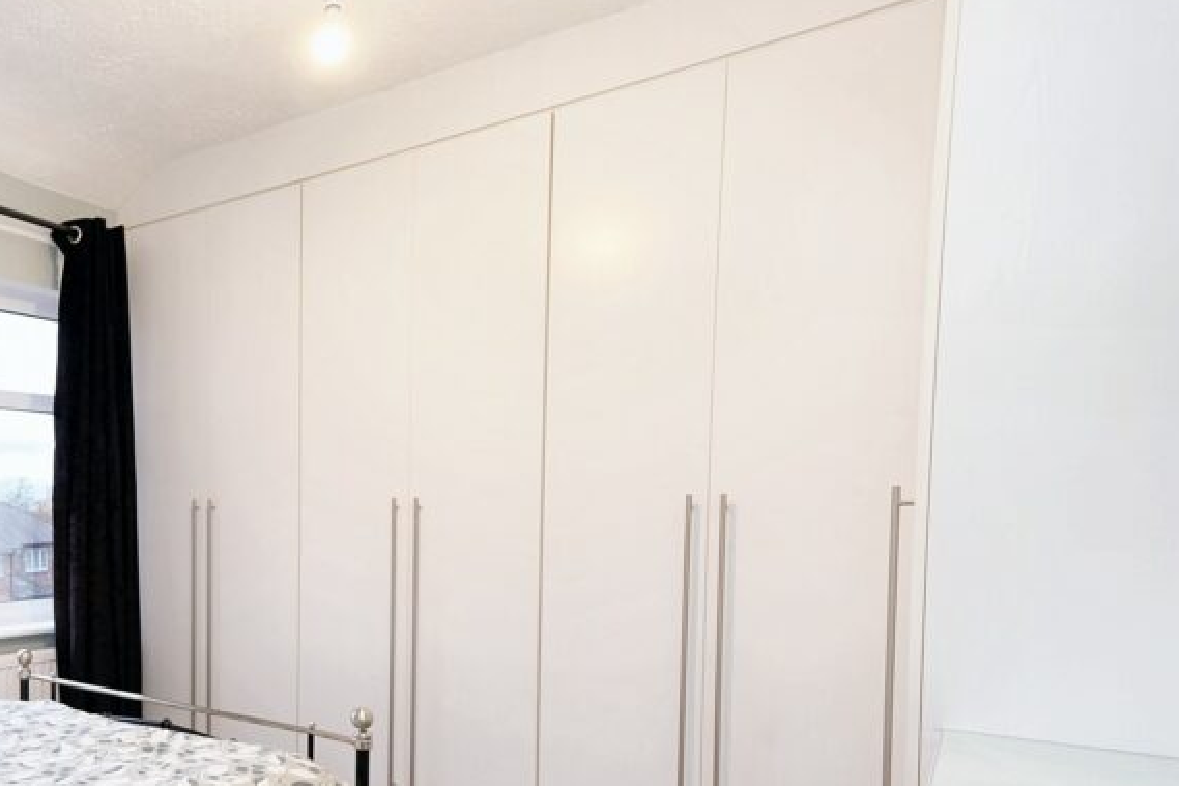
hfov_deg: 59.2
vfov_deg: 46.8
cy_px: 551
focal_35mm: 27
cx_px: 155
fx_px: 884
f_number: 4
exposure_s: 1/38
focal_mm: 10
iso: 800
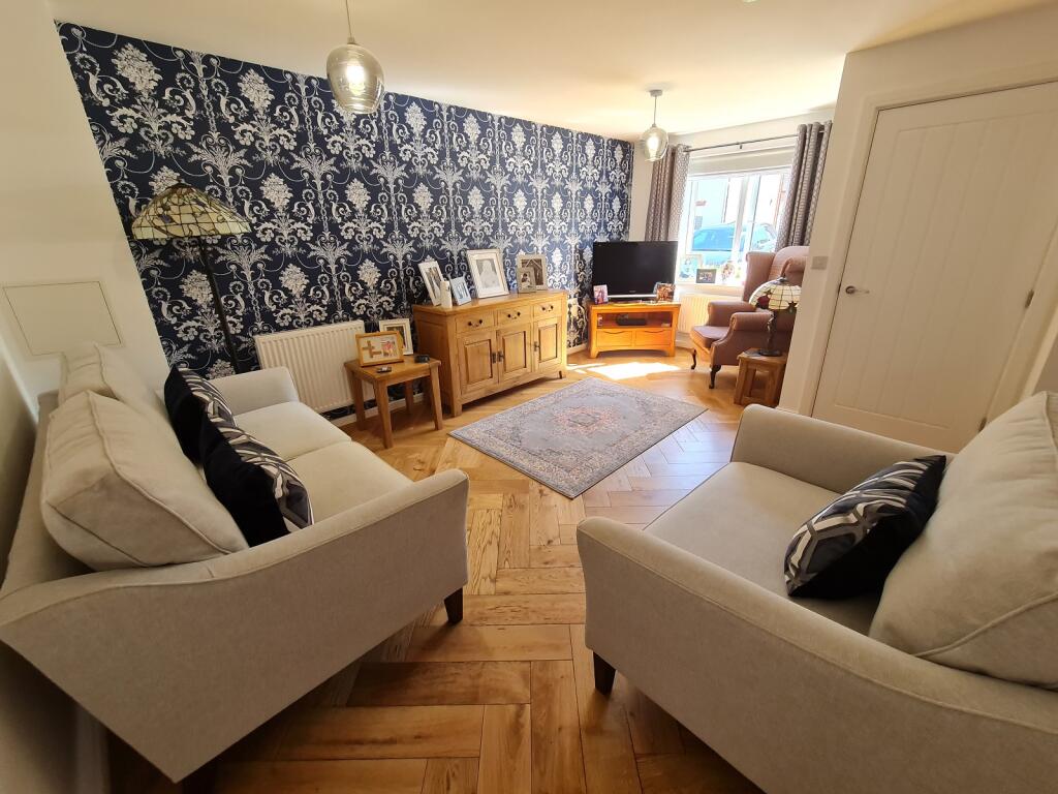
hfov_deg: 106.2
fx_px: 397
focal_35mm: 13
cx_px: 529
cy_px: 397
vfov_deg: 89.9
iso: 125
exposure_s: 1/50
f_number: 2.2
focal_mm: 2.2
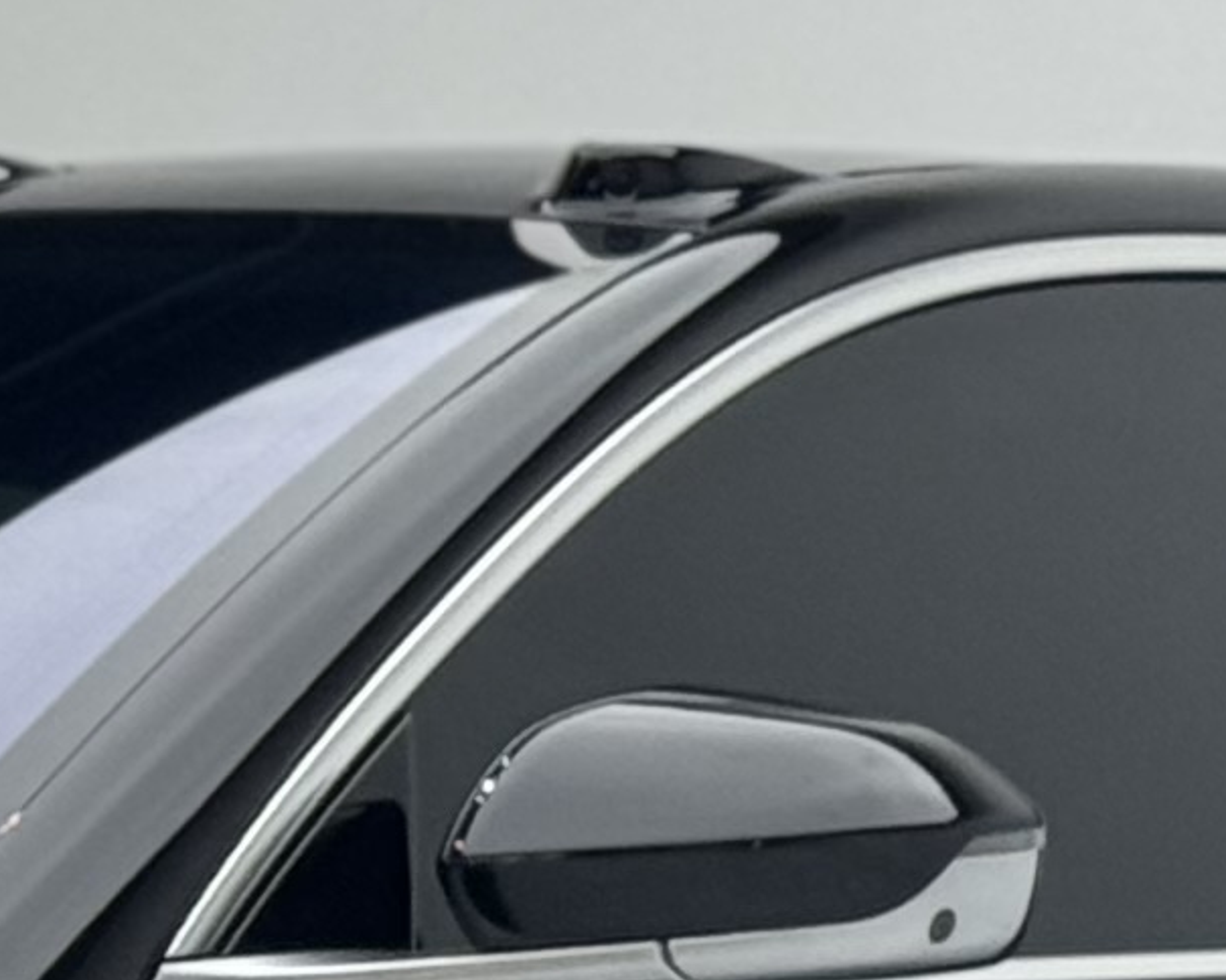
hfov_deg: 6.1
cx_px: -659
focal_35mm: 312
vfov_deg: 4.9
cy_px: 1407
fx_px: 11321
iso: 64
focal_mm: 6.76
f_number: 1.78
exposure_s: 1/314
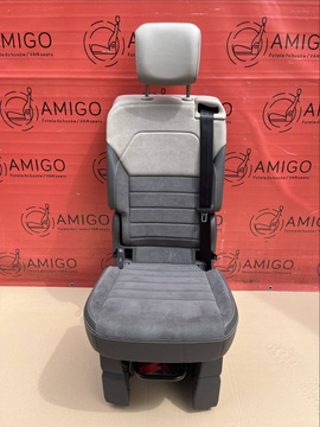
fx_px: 320
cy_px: 214
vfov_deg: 67.3
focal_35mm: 26
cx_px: 160
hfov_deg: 53.1
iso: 50
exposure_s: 1/718
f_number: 1.6
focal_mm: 5.1
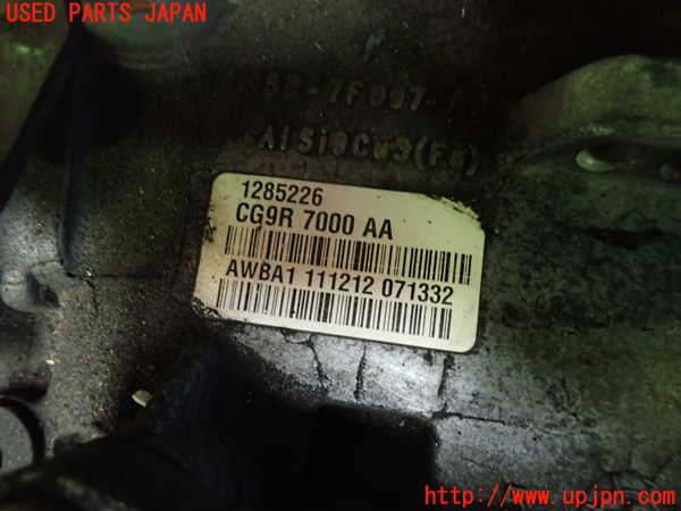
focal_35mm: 25
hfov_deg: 69.4
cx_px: 340
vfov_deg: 54.9
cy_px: 256
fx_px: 492
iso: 640
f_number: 2
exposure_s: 1/30
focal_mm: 4.5
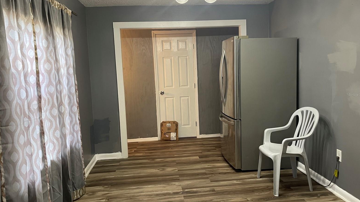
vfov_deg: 41.5
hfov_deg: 67.9
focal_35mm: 28
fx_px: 267
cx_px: 183
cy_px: 94
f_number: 1.6
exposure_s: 1/60
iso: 200
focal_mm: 5.1
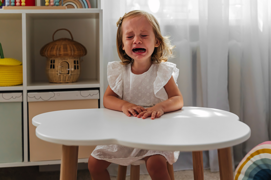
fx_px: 346
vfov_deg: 29.2
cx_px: 136
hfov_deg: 42.7
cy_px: 90
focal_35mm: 46
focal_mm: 46
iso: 1600
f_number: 3.2
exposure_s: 1/200
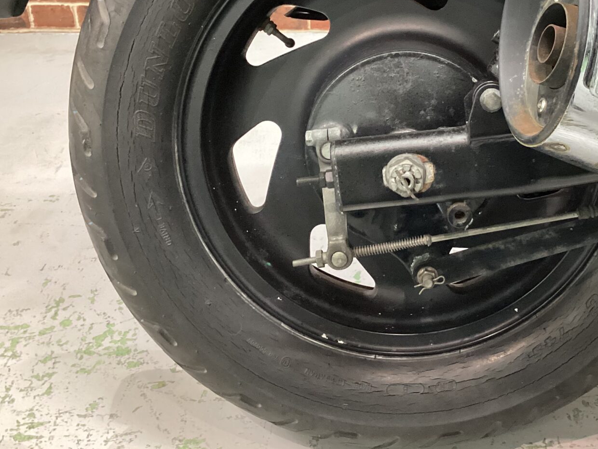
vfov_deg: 29.8
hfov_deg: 38.8
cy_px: 111
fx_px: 829
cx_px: 432
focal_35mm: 48
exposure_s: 1/40
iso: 250
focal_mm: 3.3
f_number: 2.4
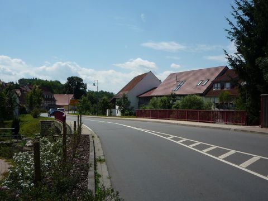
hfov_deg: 36.8
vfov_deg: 28.0
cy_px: 100
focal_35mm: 52
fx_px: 403
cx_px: 134
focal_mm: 5.3
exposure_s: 1/640
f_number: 5.6
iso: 100
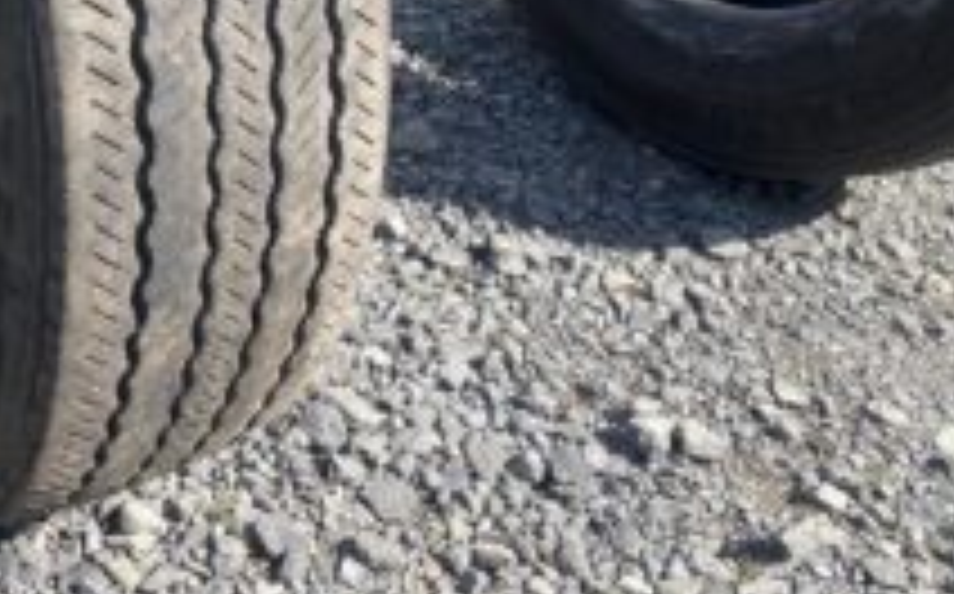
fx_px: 1454
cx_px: 94
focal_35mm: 56
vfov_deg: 22.0
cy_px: -29
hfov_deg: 34.3
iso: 32
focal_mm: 4.25
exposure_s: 1/1072
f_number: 1.8
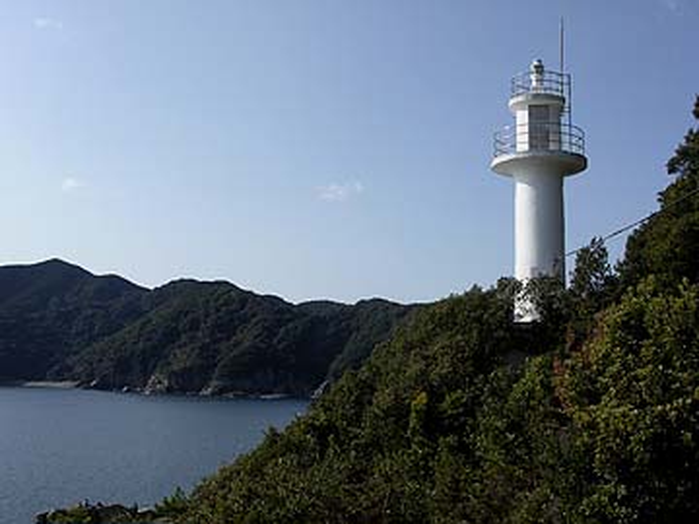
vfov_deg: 37.7
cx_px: 350
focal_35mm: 38
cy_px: 262
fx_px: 767
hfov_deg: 49.0
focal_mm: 5.8
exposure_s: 1/396
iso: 100
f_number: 5.6
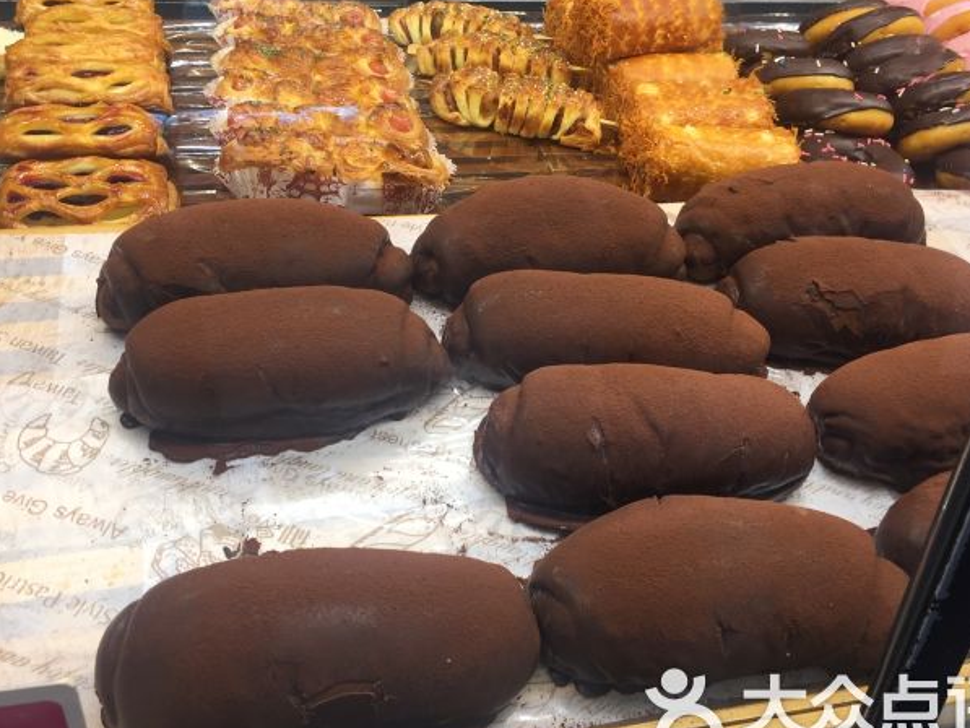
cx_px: 484
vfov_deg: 41.8
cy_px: 365
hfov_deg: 53.9
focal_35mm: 34
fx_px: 953
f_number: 2.2
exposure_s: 1/50
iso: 32
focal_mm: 4.15
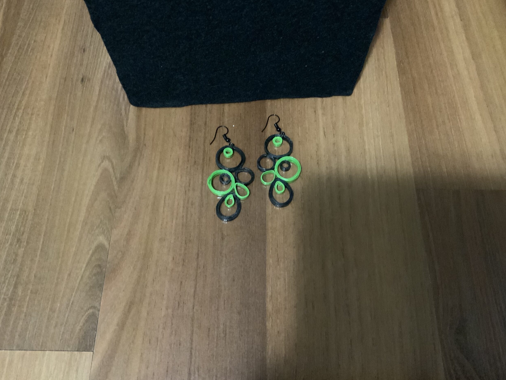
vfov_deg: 46.8
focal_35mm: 30
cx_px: 254
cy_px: 192
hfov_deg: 60.0
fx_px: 439
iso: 640
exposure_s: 1/22
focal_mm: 3
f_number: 1.8
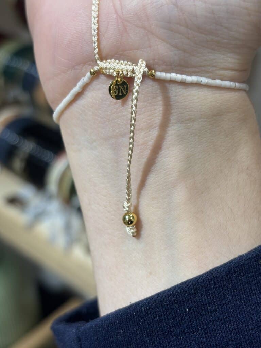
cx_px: 130
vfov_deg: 36.8
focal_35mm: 52
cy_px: 174
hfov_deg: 28.0
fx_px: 523
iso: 32
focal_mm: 5.96
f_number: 1.6
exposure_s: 1/50
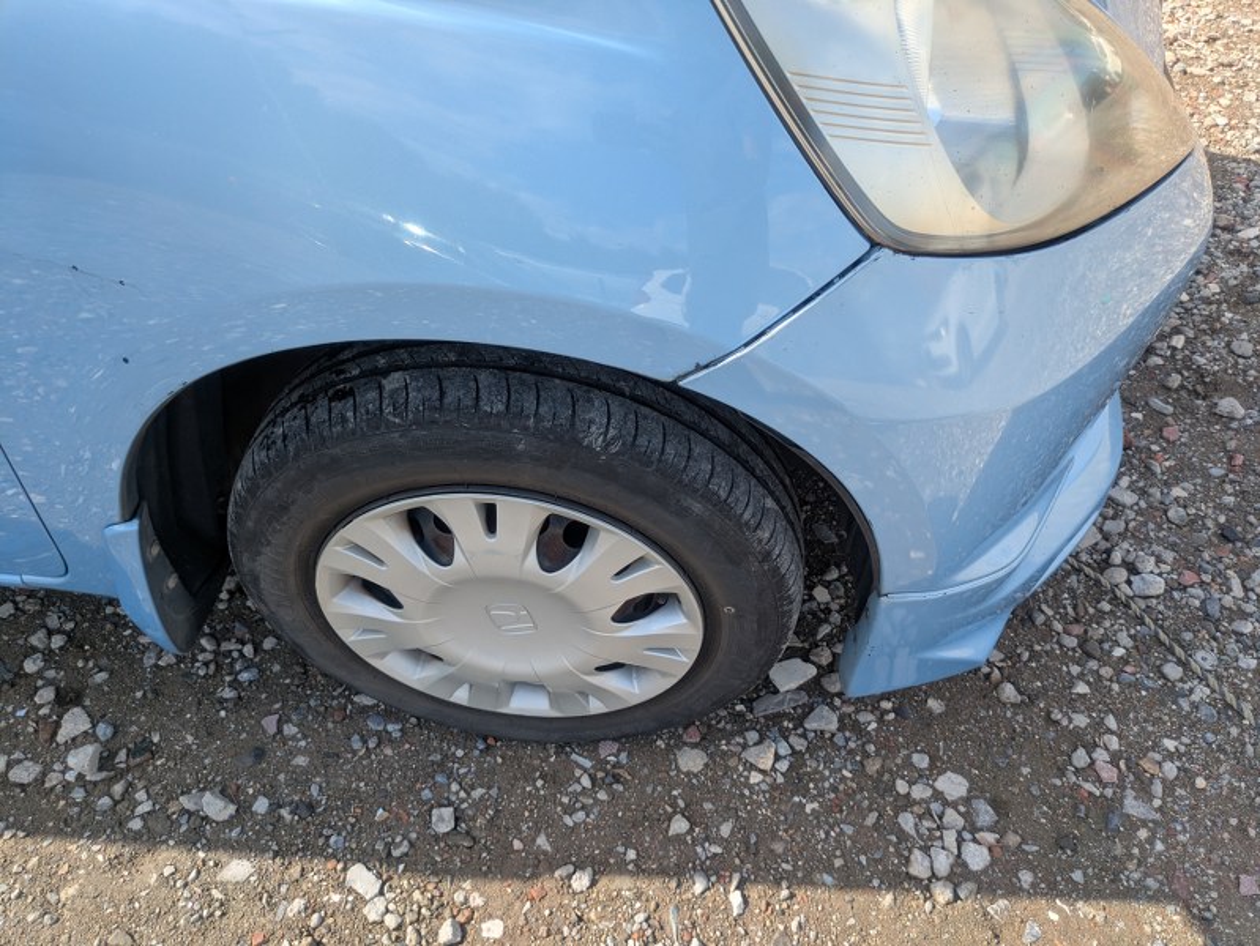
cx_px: 630
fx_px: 910
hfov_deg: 69.4
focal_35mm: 25
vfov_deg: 54.9
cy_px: 473
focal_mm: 5.43
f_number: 1.89
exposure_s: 1/808
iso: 55
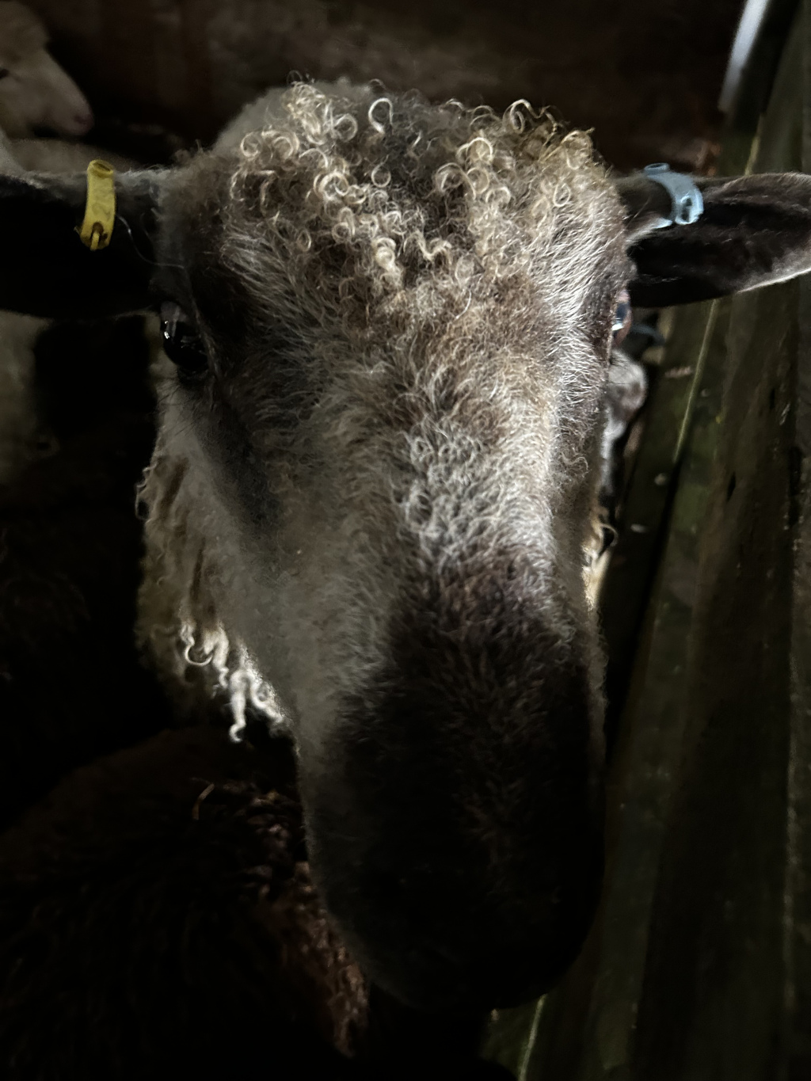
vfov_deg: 67.3
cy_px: 540
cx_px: 406
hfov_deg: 53.1
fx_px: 812
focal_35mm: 26
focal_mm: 5.7
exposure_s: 1/30
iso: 800
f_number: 1.5
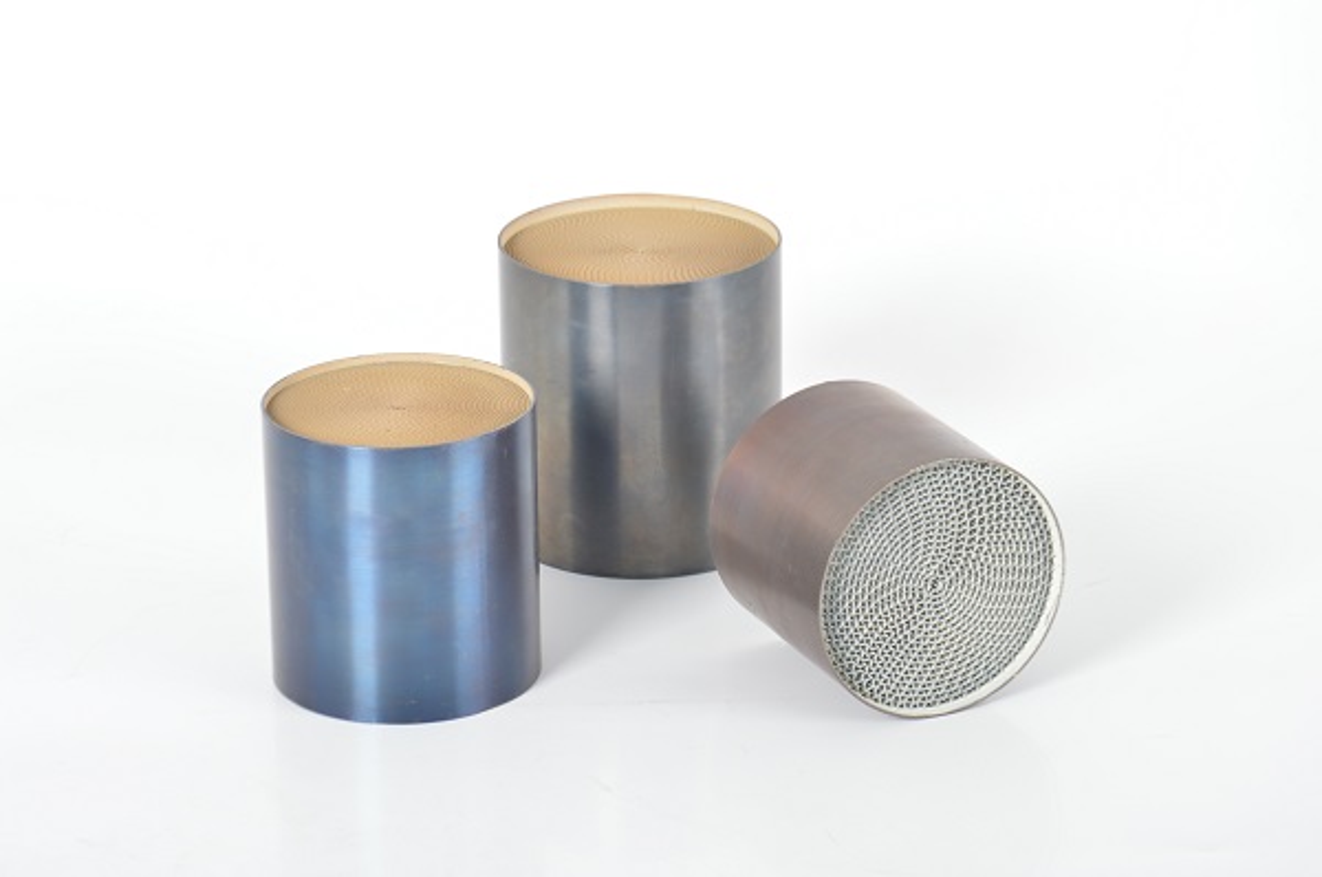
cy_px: 438
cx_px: 661
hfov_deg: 15.2
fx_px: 4949
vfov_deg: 10.1
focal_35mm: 135
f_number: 14
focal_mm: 90
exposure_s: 1/160
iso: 200
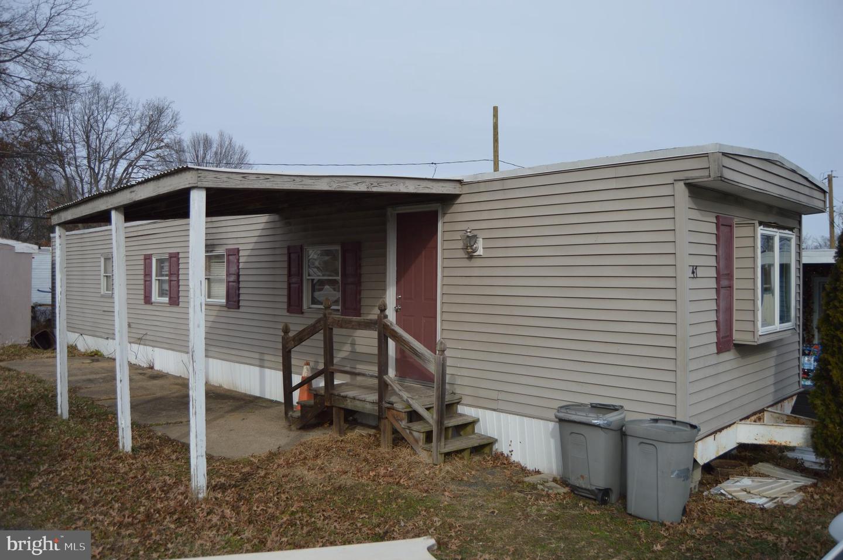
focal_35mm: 27
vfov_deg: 47.8
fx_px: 632
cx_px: 422
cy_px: 280
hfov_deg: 67.4
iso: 100
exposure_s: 1/1000
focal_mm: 18
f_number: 3.5
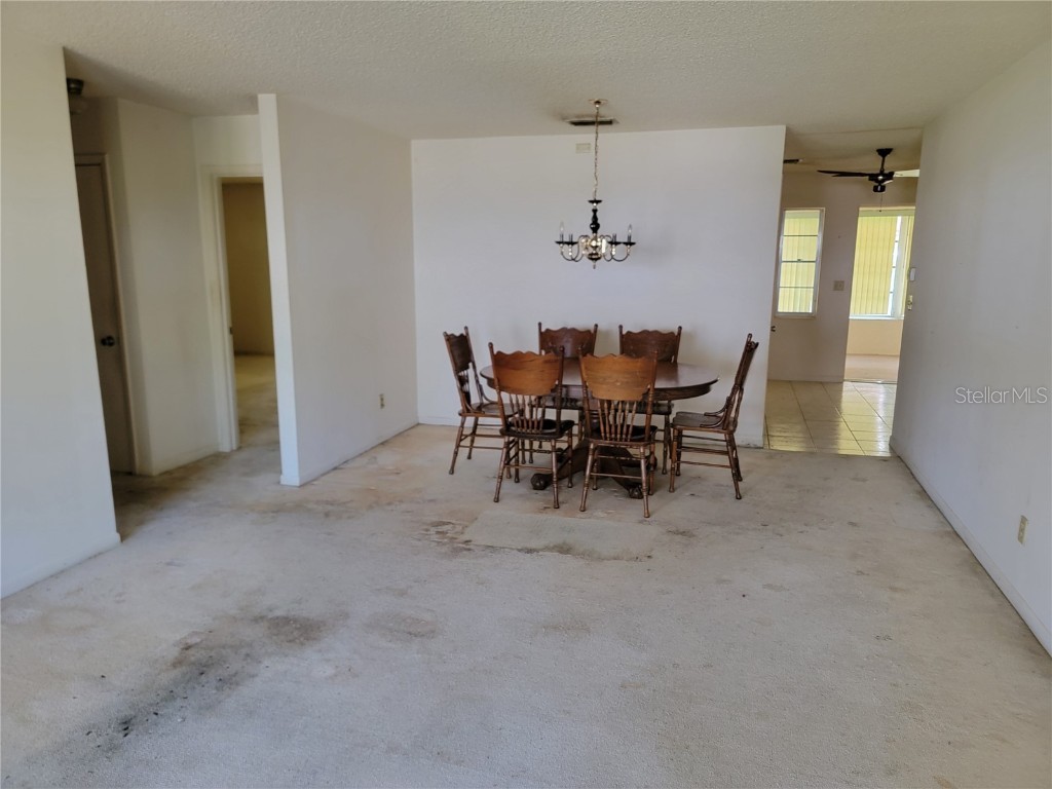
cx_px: 526
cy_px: 394
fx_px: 729
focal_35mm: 24
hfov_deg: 71.6
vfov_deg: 56.8
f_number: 1.8
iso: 320
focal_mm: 6.7
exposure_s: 1/40
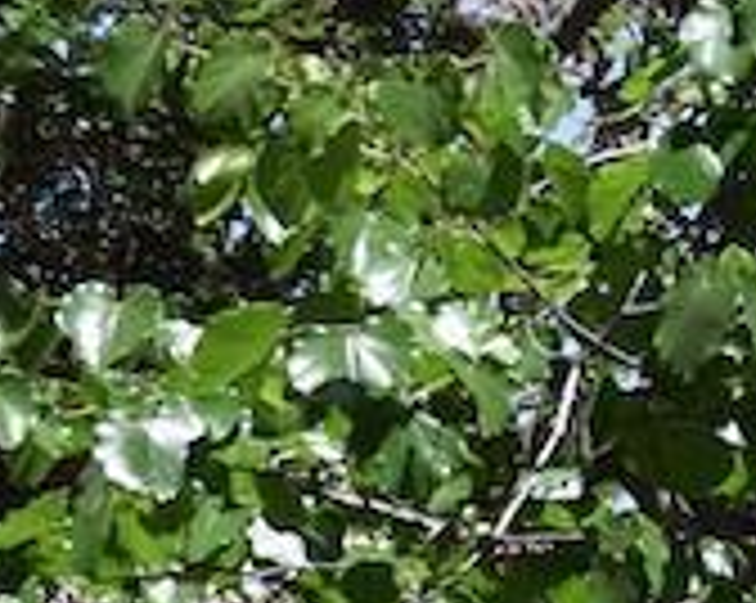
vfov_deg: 4.4
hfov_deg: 5.4
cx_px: 2052
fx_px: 7688
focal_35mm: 344
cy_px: 1240
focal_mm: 32
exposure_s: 1/200
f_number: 9
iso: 100
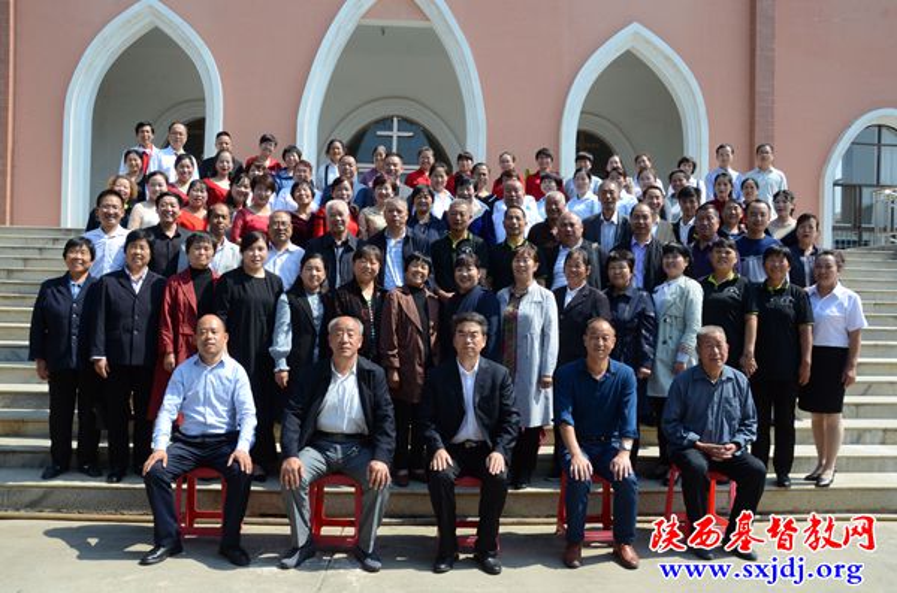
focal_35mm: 27
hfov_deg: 67.5
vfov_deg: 47.7
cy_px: 296
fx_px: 671
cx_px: 448
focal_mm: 18
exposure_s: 1/640
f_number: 13
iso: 1000
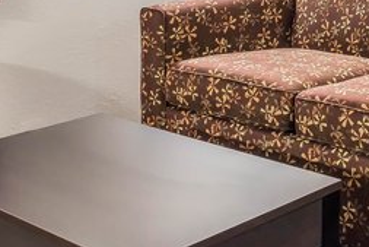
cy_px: -15
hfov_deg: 24.6
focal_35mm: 76
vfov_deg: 17.4
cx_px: 419
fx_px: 779
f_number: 13
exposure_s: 1/5
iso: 400
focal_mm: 24
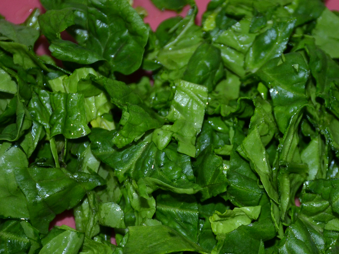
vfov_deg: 12.2
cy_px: 186
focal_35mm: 121
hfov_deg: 16.2
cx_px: 256
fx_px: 1185
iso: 720
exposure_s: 1/60
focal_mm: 48
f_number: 4.5
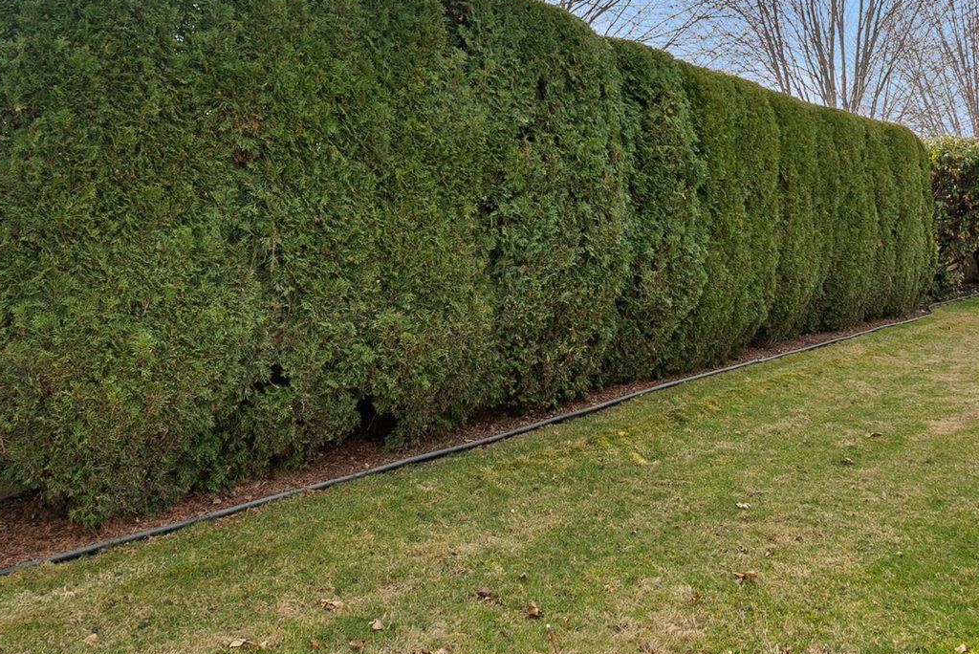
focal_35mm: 30
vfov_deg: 42.9
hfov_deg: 61.3
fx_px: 816
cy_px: 201
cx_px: 590
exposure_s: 1/50
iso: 100
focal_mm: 10
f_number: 10
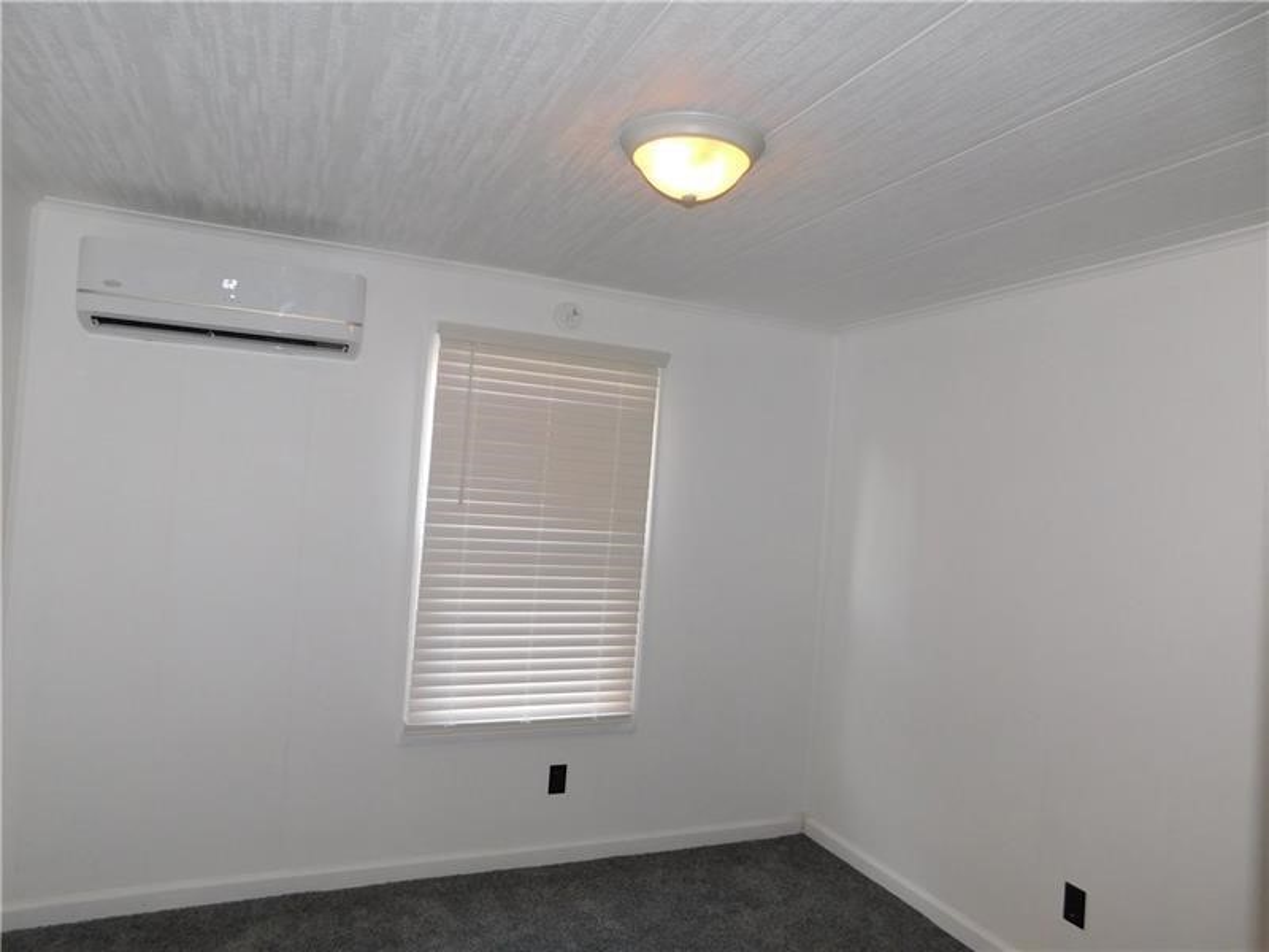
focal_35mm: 23
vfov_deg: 58.9
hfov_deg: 73.9
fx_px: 843
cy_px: 476
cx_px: 634
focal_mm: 4
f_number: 3
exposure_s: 1/30
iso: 200
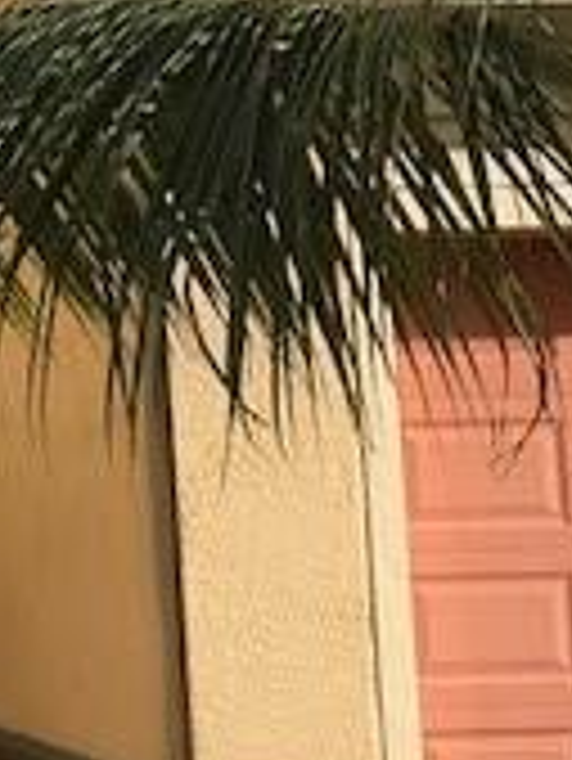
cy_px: 297
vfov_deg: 18.5
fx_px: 2332
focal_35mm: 106
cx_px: -414
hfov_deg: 12.8
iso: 20
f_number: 1.8
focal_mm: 3.99
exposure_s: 1/2994
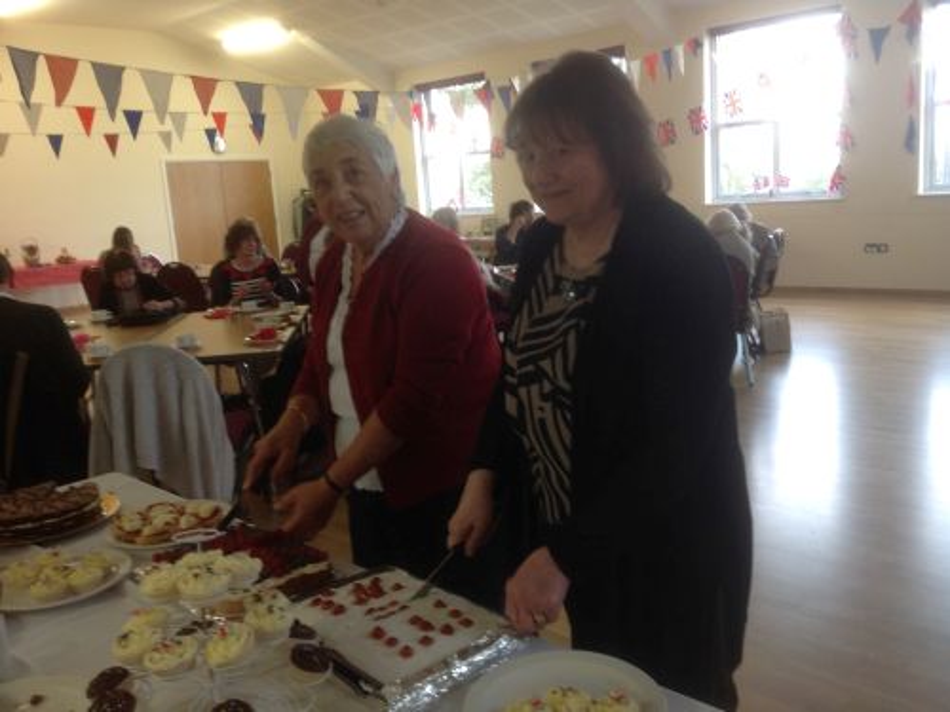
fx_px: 961
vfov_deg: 40.7
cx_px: 475
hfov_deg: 52.6
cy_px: 356
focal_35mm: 35
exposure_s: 1/24
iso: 64
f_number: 2.4
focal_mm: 4.28
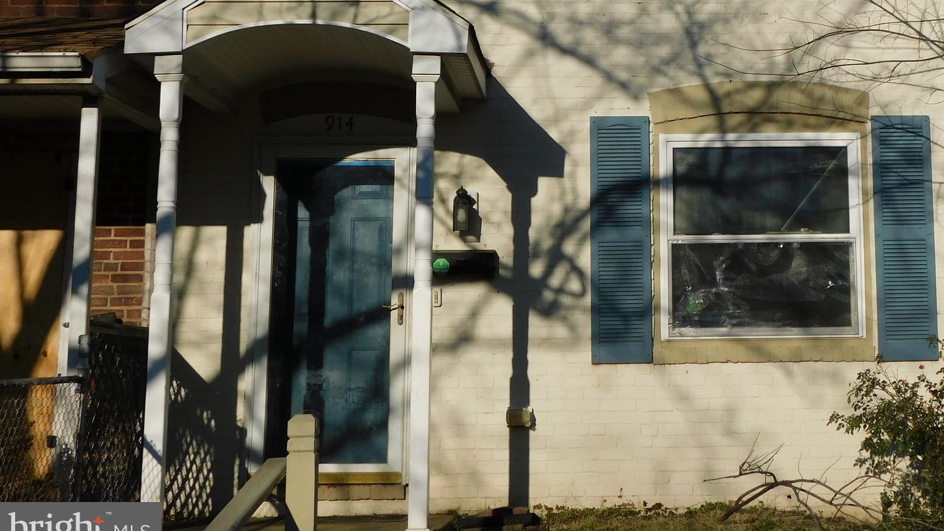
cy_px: 51
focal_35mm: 70
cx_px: 671
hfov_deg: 29.8
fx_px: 1752
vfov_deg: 17.0
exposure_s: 1/640
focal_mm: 8
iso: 125
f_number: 7.4
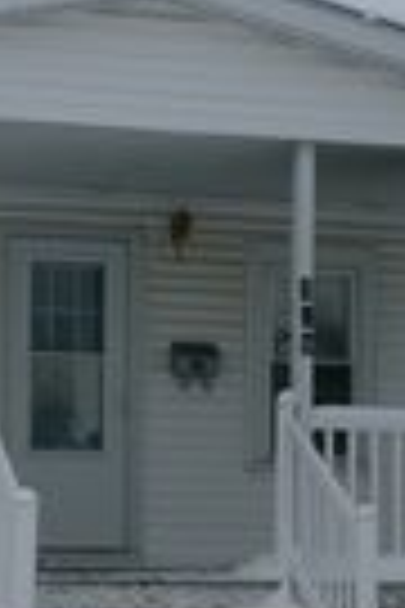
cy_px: 358
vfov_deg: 18.9
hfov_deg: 12.5
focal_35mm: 108
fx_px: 1822
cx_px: 0
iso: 100
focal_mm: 5.1
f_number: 10.8
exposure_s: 1/150
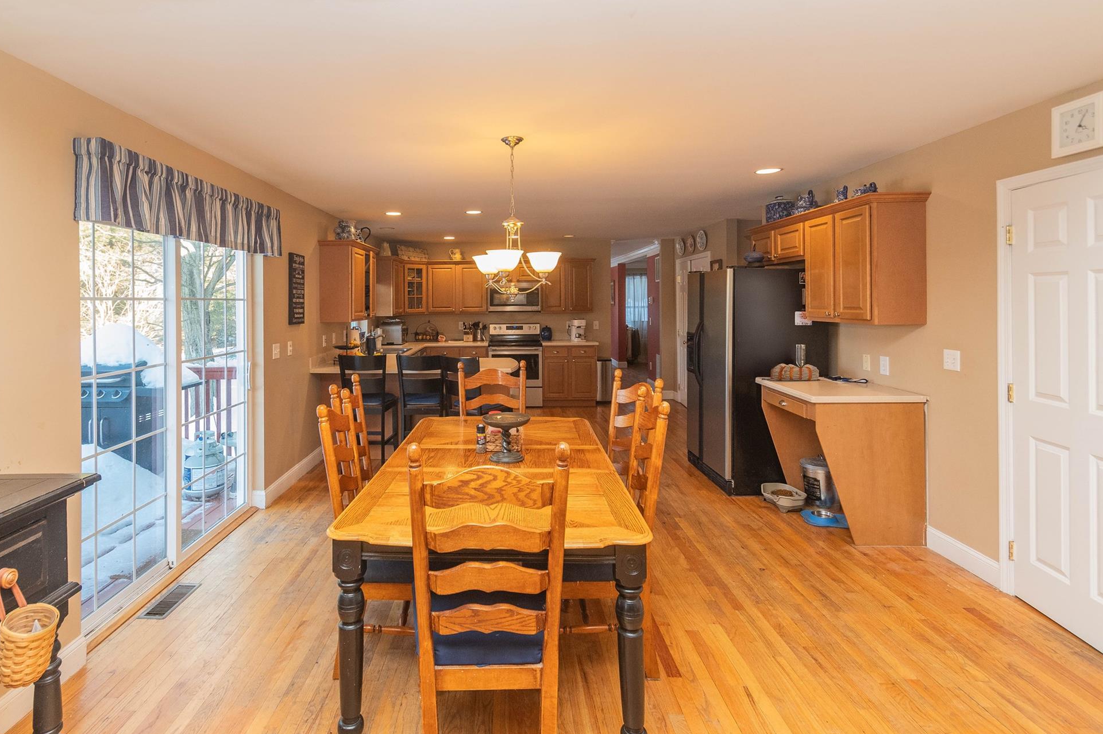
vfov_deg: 73.7
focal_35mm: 16
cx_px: 546
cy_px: 372
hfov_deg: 96.7
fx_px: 490
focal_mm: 10
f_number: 5.6
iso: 1250
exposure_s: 1/60
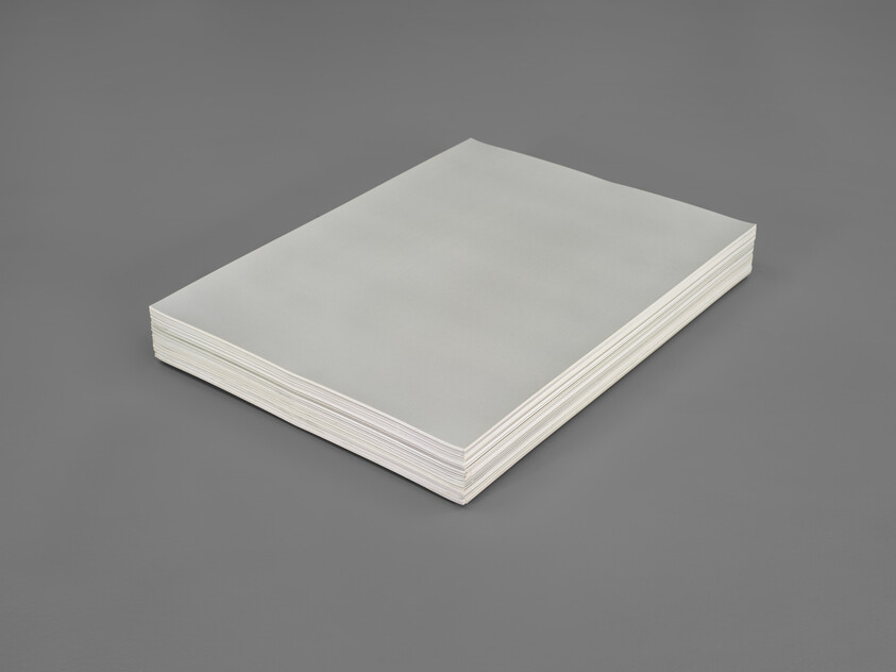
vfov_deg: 28.6
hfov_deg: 37.5
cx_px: 448
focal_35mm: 51
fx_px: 1320
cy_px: 336
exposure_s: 1/125
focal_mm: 80
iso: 64
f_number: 11
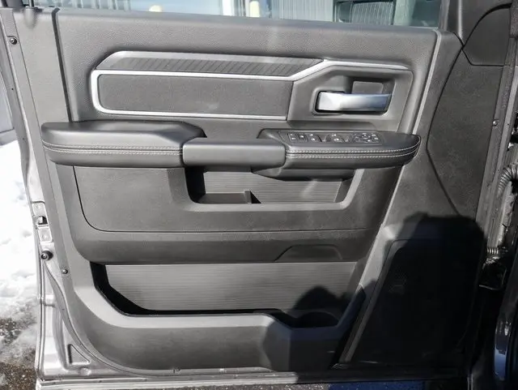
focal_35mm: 34
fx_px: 509
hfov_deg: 53.9
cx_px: 259
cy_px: 195
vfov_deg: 41.8
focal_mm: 17
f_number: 5
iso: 200
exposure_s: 1/320
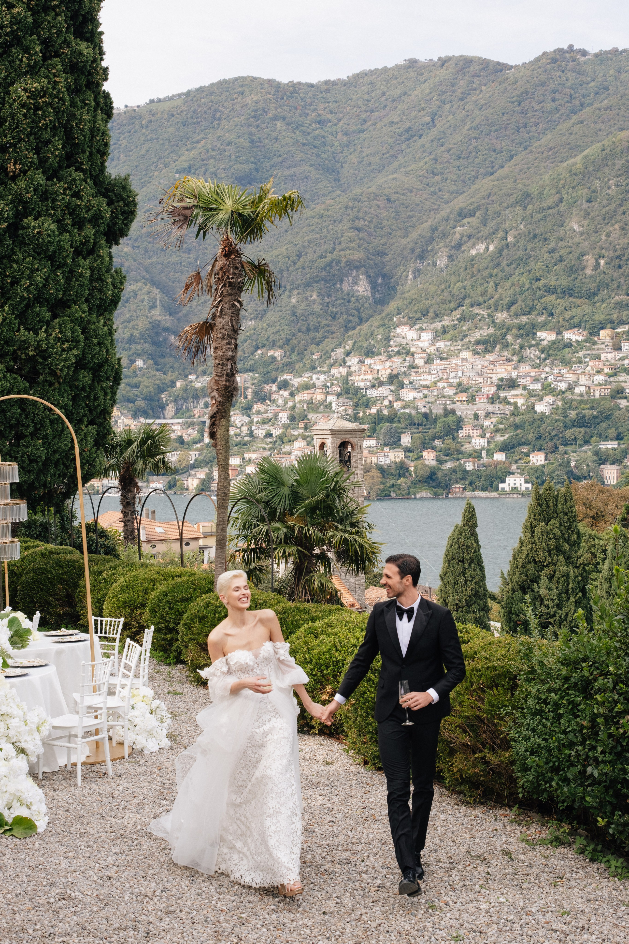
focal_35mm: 50
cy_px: 472
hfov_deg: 27.0
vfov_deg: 39.6
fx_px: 1310
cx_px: 314
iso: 250
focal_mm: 33
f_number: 7.1
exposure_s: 1/250
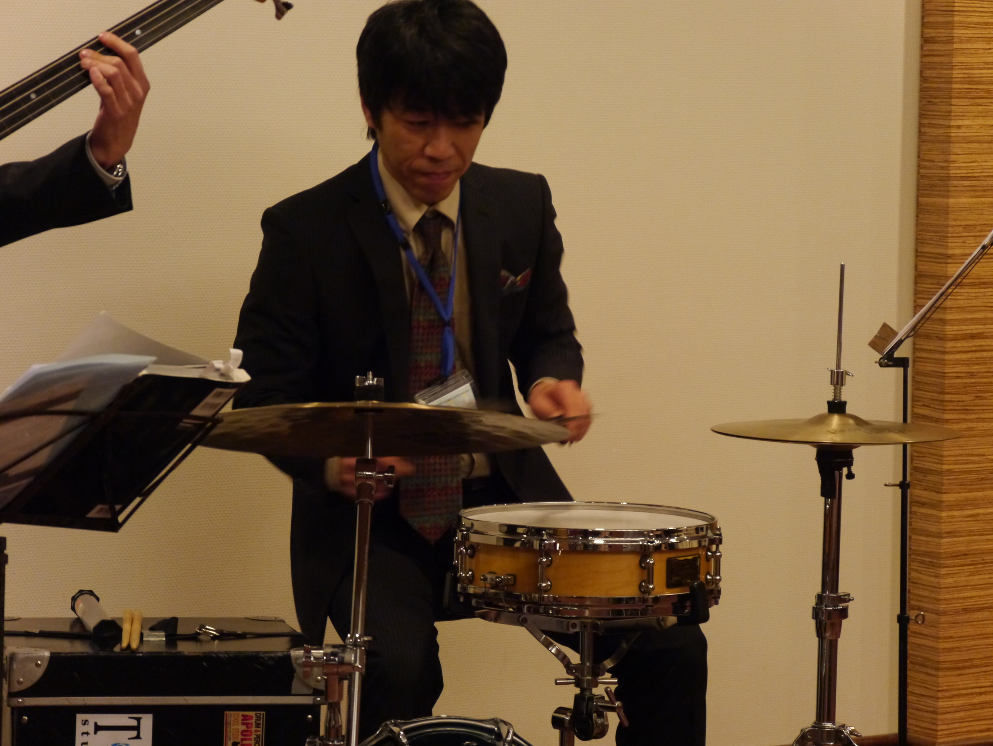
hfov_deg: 15.2
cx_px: 496
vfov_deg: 11.4
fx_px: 3731
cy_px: 373
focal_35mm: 130
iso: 1600
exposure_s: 1/40
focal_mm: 65
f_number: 5.3
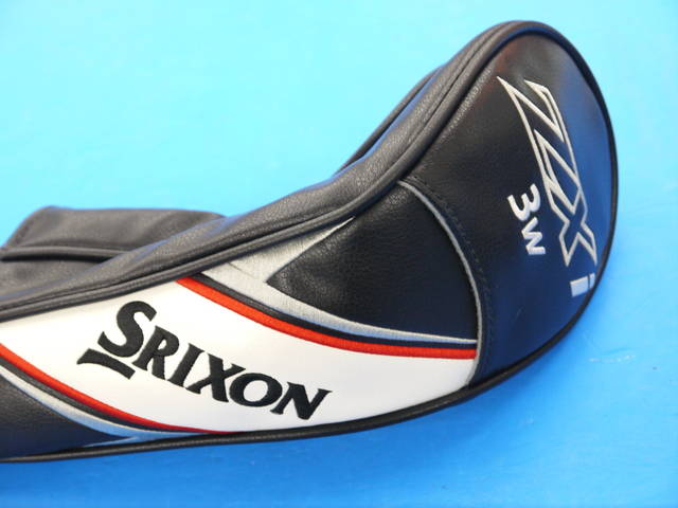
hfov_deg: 31.2
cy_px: 254
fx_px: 1214
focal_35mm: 62
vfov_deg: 23.7
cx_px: 339
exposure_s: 1/60
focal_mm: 31
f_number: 5
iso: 640
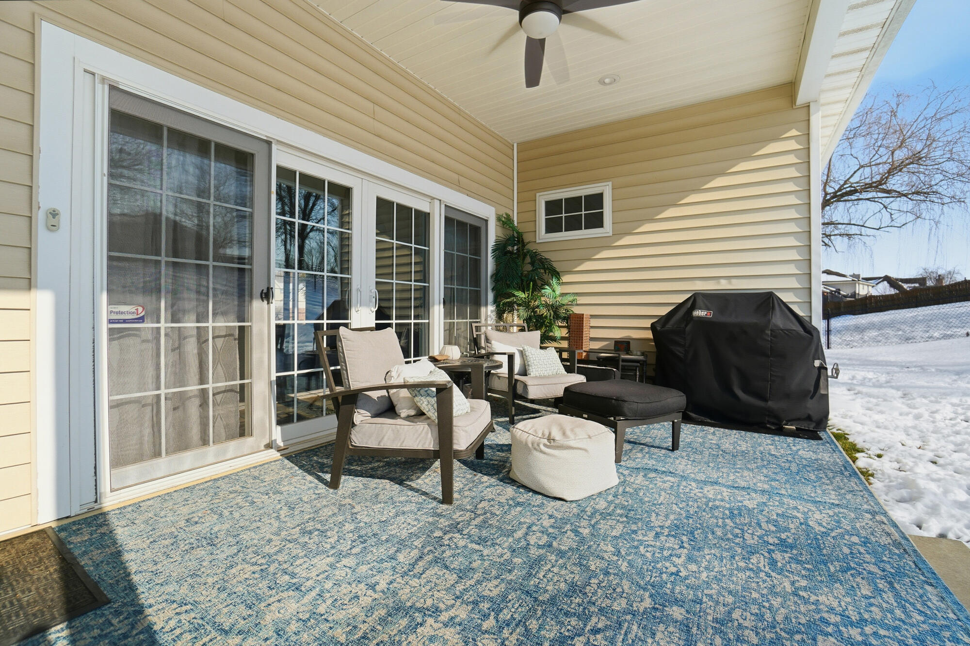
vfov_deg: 77.3
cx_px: 485
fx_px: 404
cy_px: 323
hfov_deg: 100.4
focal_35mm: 15
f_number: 5
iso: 100
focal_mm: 10
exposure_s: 1/4000
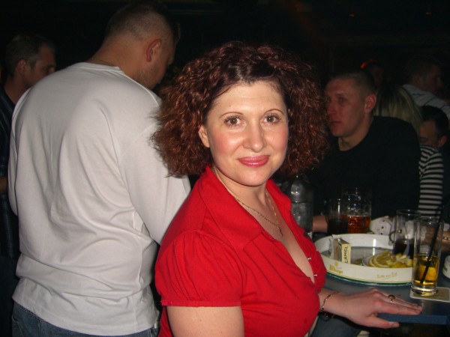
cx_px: 225
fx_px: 494
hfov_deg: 49.0
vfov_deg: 37.7
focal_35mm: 38
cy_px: 168
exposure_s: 1/60
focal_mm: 7.9
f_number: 2.8
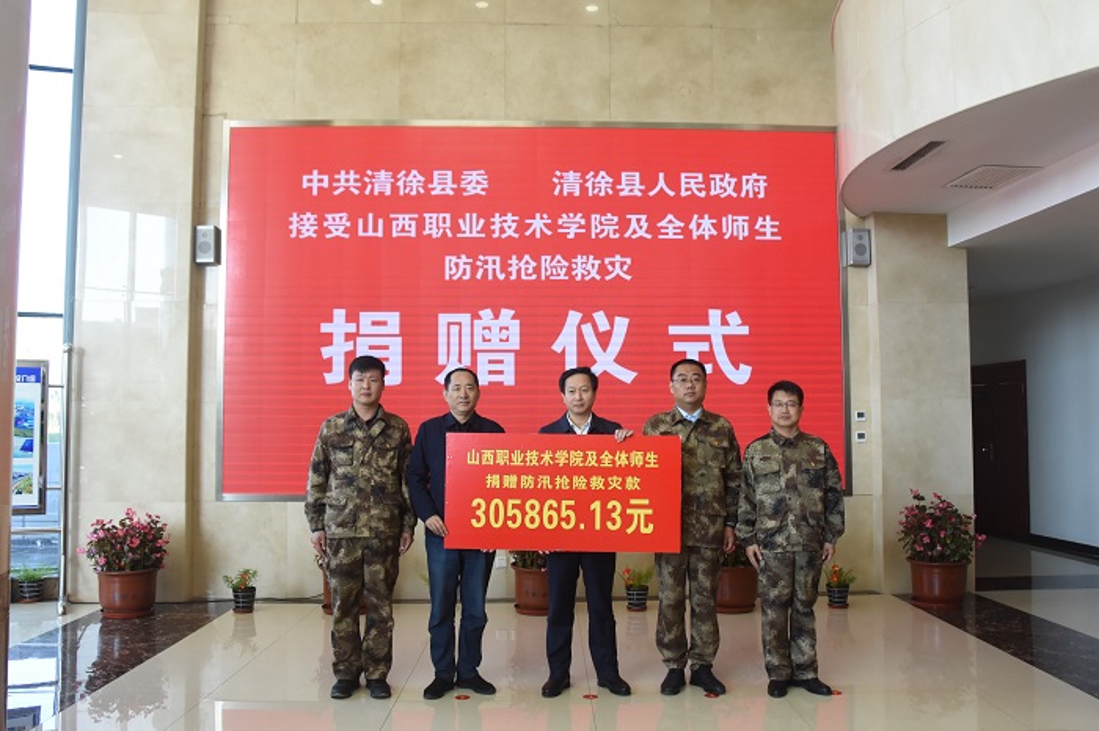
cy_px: 366
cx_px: 550
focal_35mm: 27
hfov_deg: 67.4
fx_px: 824
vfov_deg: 47.9
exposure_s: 1/125
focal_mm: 18
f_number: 5.6
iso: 1000
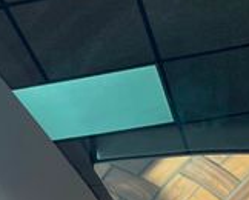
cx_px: 94
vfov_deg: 14.6
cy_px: 283
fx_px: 738
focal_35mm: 100
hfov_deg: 19.1
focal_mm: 4.2
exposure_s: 1/120
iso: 64
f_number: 1.6
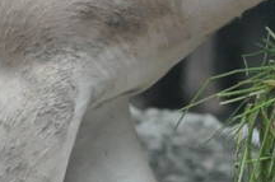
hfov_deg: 1.3
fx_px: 11867
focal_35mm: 1557
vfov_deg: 0.9
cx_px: 117
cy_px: 153
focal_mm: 140
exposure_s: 1/500
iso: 1250
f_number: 4.8
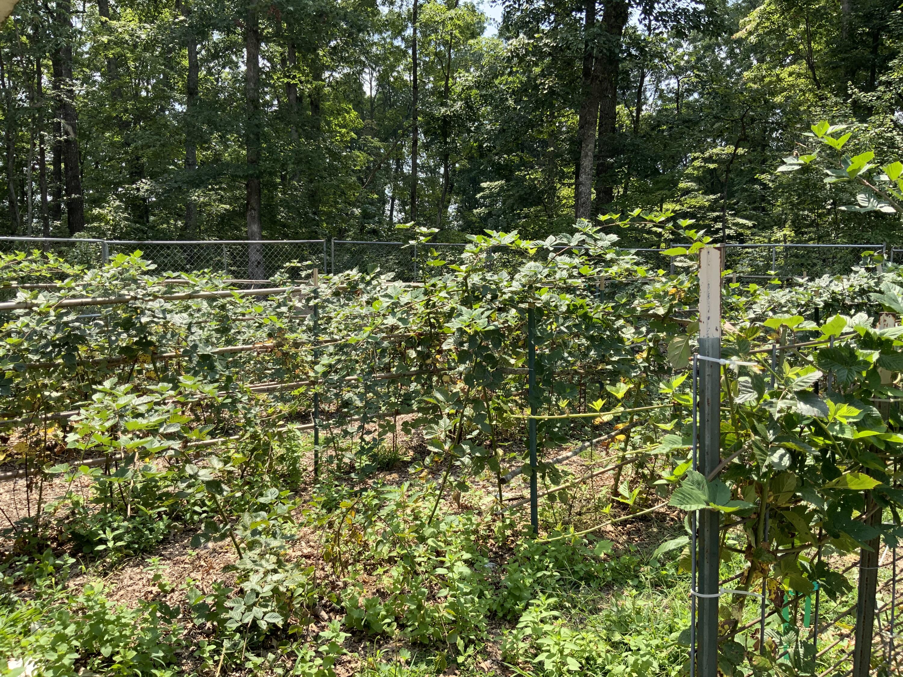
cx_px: 452
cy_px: 338
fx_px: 756
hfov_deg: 61.7
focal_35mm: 29
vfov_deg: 48.2
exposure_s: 1/700
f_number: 1.8
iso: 16
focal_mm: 3
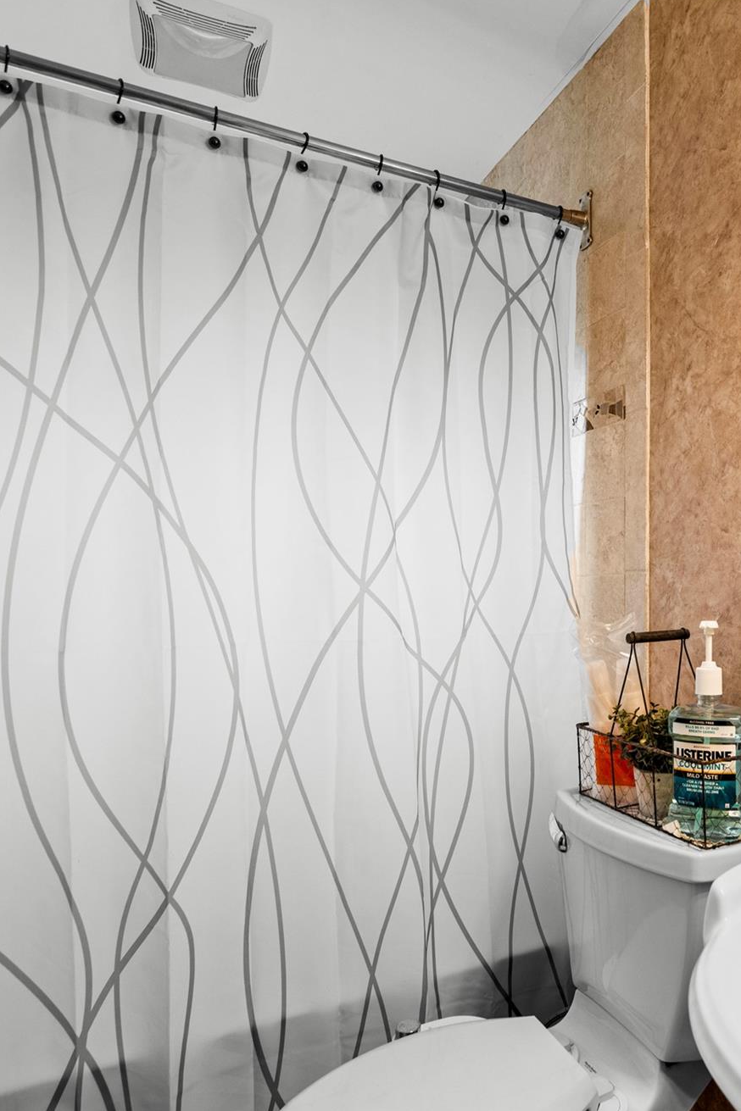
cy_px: 567
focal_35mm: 25
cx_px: 603
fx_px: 772
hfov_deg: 48.1
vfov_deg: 71.5
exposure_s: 1/10
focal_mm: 16
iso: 500
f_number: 4.5
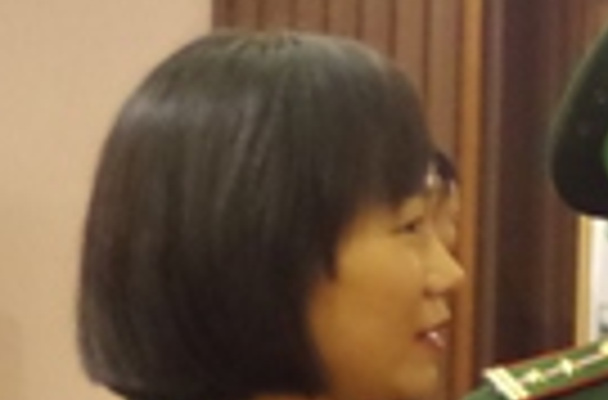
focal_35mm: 249
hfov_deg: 7.6
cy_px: 580
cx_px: 1563
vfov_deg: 5.4
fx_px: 4191
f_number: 4
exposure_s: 1/25
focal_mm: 28
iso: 3200
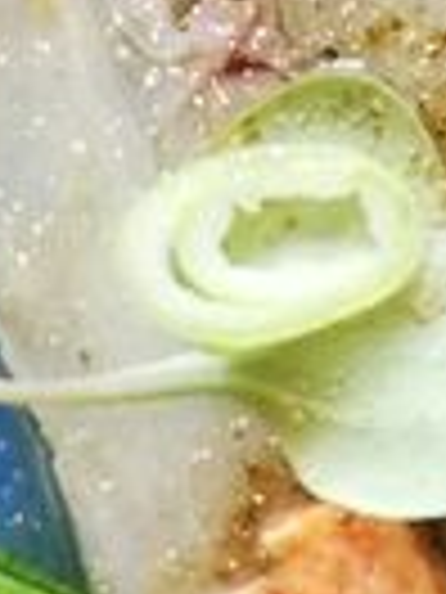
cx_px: 563
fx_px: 2972
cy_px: 140
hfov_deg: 8.5
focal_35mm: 173
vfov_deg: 11.4
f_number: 2.2
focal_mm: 3.81
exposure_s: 1/50
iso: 160
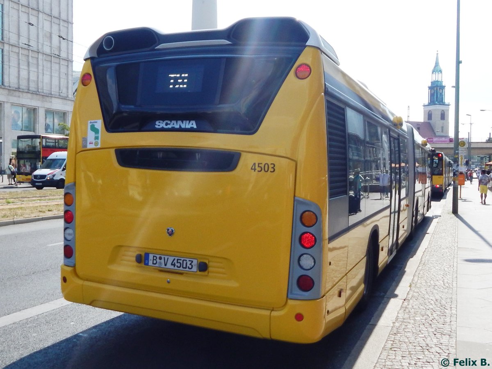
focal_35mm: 22
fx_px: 313
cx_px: 246
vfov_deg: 61.1
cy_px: 184
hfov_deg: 76.4
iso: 125
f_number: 6
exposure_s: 1/500
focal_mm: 4
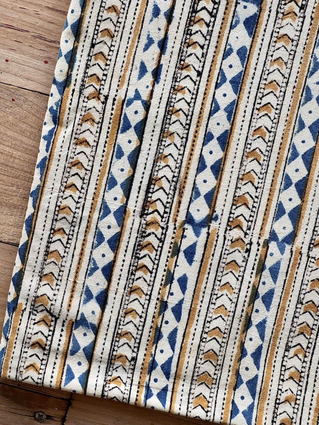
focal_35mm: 77
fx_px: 946
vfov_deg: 25.3
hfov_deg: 19.1
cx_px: 160
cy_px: 212
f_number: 2.8
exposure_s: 1/99
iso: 25
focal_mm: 9
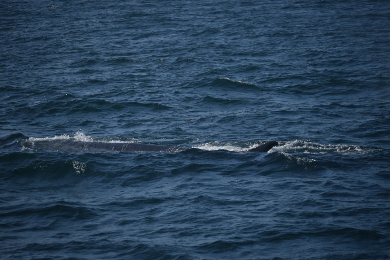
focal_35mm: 195
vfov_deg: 7.0
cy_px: 130
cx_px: 195
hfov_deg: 10.5
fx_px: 2112
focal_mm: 130
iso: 200
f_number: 5
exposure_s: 1/4000
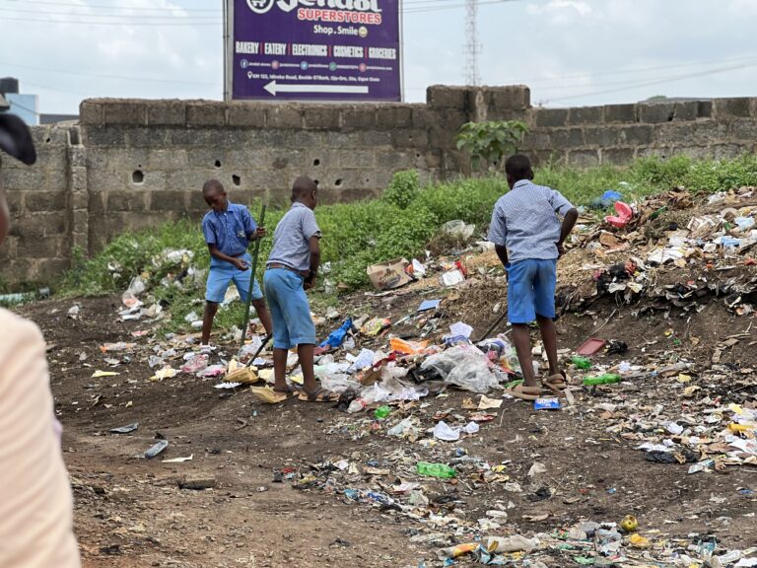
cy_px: 284
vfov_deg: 19.1
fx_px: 1684
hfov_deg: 25.3
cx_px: 378
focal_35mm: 77
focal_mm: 9
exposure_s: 1/249
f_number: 2.8
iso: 25
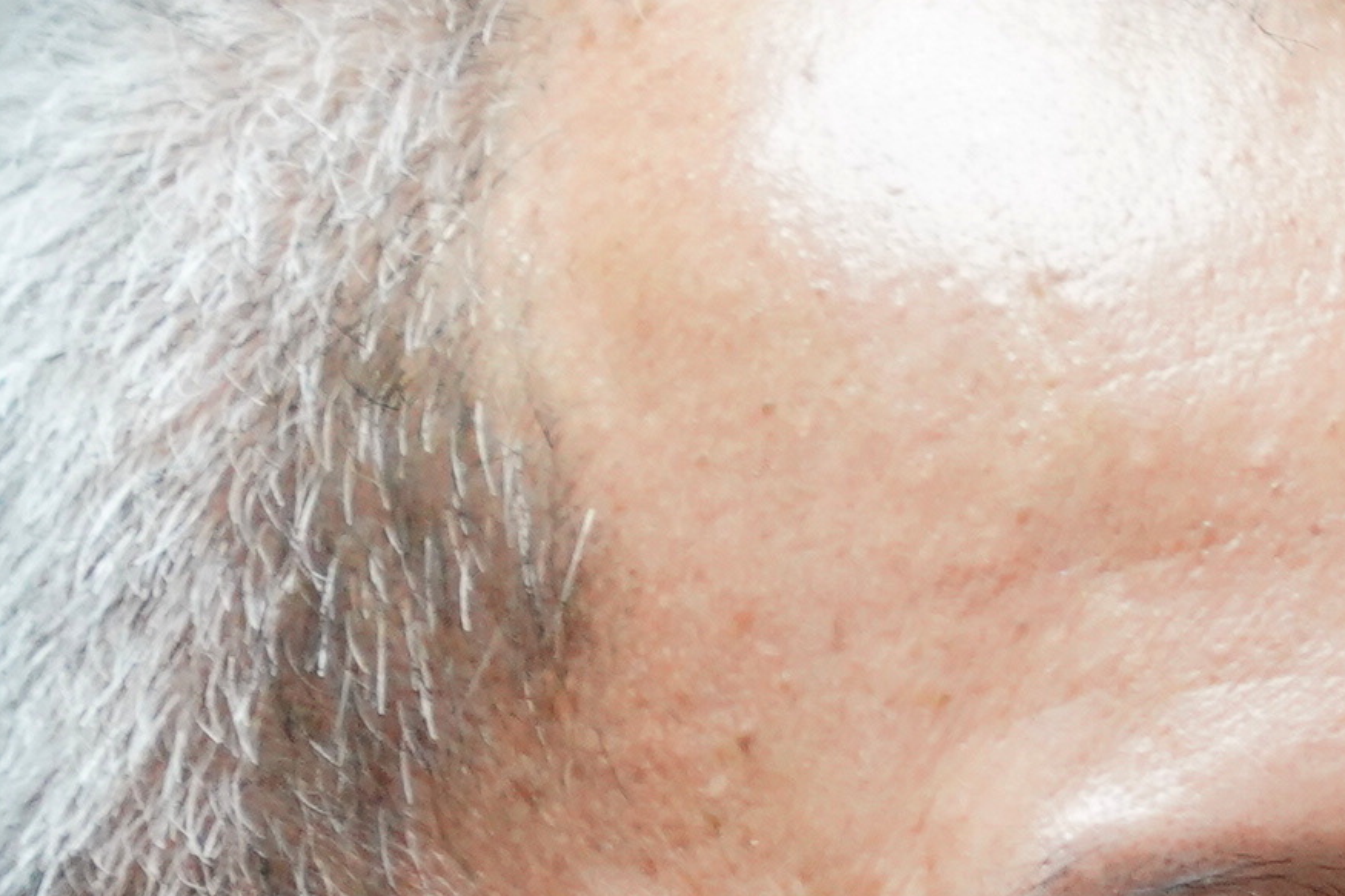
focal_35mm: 1366
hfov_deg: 1.5
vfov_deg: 1.0
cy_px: 1254
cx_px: 1866
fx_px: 51022
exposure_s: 1/250
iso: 2000
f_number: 4
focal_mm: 200
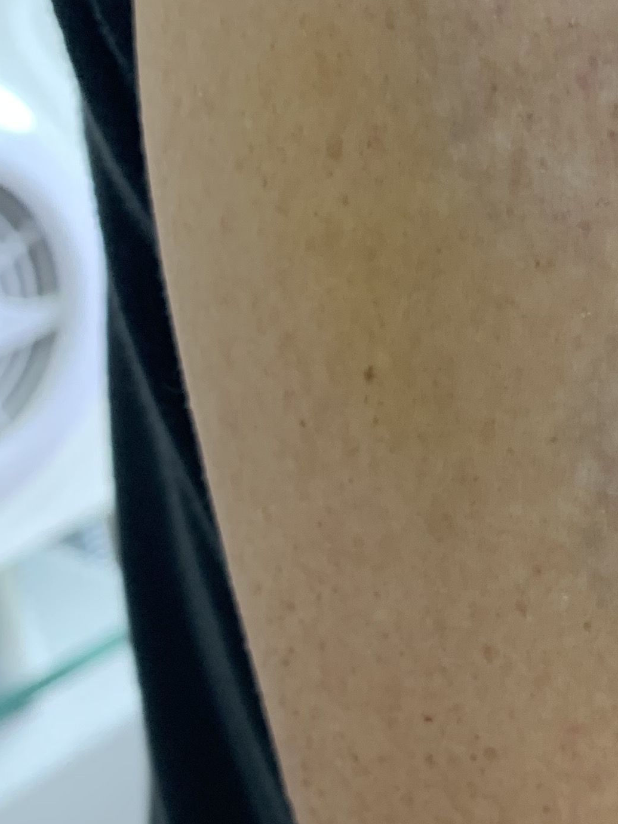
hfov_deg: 17.7
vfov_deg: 25.5
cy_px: 284
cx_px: 873
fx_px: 1808
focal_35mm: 76
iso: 100
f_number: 1.8
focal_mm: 4.25
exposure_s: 1/50
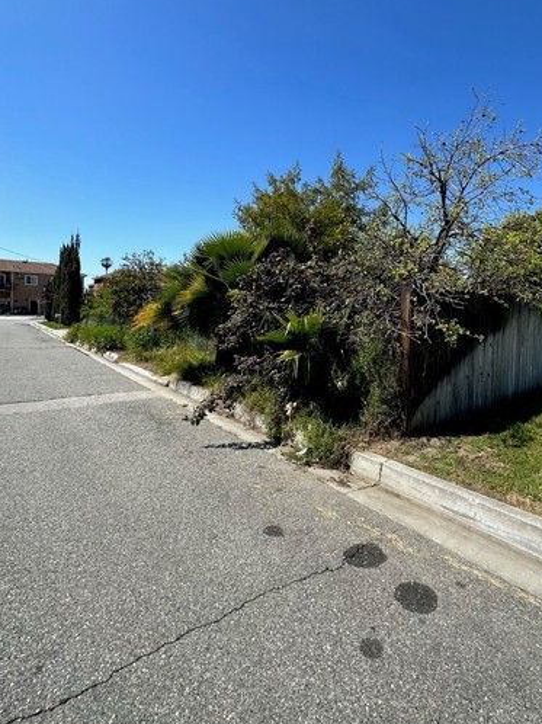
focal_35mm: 18
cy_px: 315
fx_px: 376
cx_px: 325
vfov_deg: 87.3
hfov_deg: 70.8
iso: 40
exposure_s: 1/1416
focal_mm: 2.22
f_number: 2.2
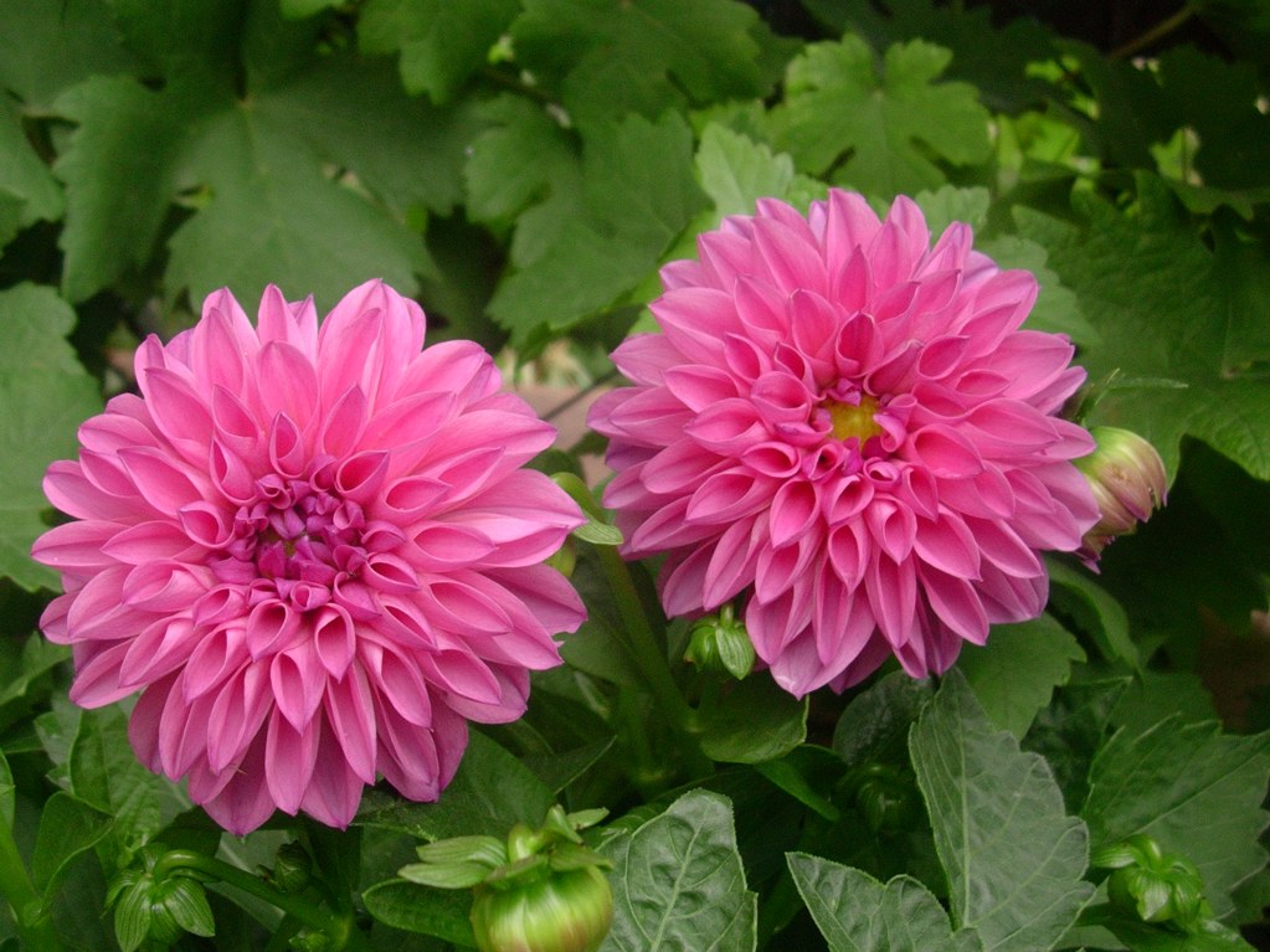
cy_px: 476
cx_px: 635
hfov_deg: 45.8
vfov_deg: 35.1
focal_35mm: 41
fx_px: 1504
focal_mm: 6.2
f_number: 2.8
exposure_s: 1/192
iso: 70
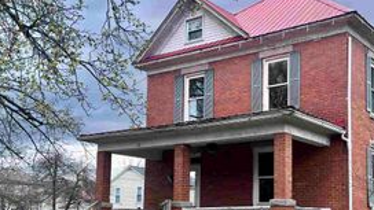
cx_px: 231
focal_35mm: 52
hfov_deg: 39.6
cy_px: 168
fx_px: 516
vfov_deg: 22.7
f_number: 1.5
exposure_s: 1/1377
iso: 50
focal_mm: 5.7
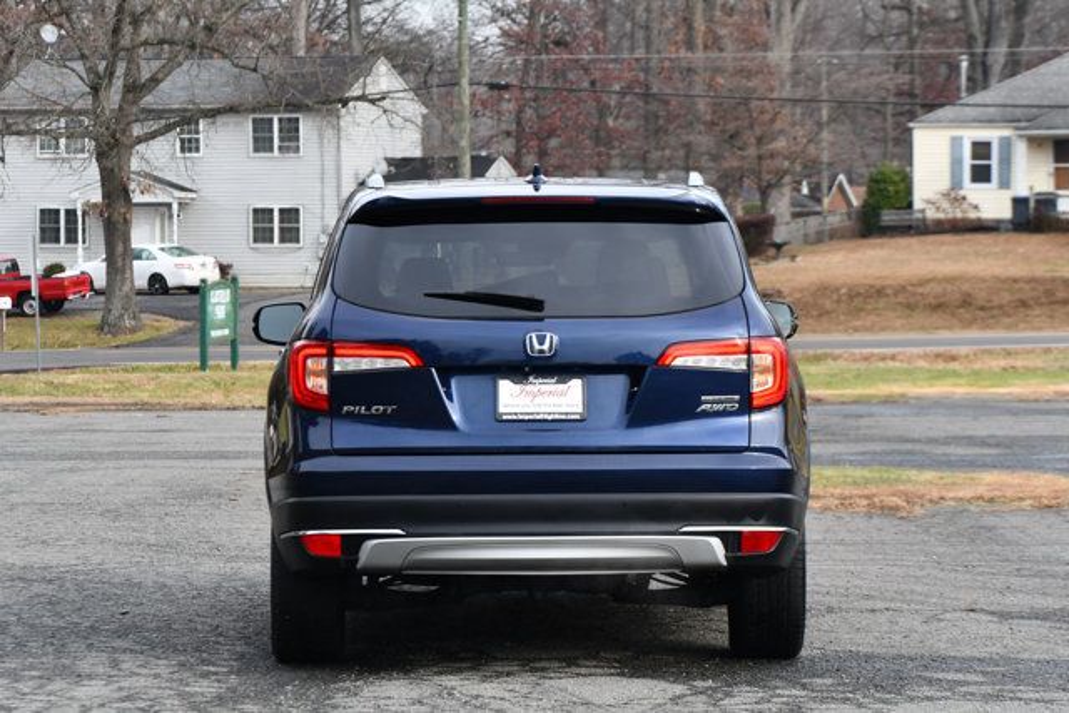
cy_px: 356
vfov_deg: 10.8
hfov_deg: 16.1
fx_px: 3772
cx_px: 534
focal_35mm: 127
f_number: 6.3
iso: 200
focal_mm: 85
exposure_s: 1/250
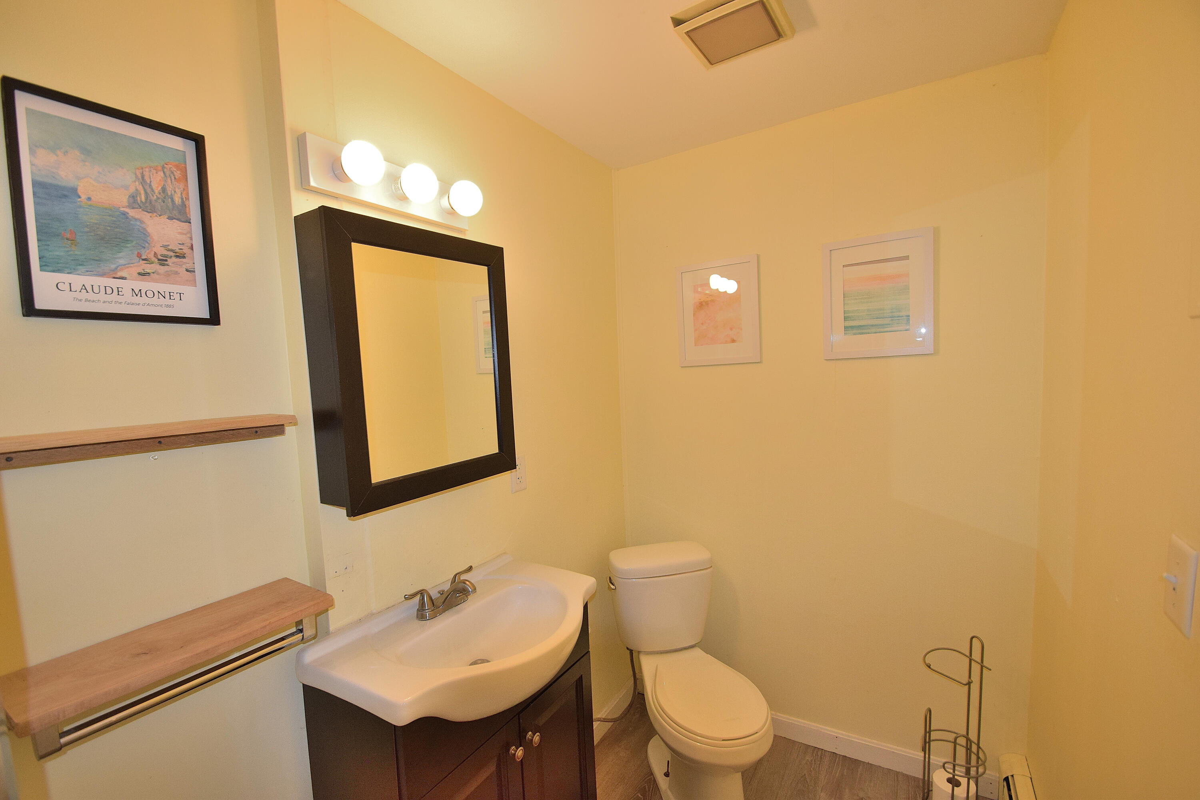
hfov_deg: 100.4
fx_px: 500
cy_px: 400
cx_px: 600
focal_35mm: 15
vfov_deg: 77.3
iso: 800
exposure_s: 1/125
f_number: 5.6
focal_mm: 10
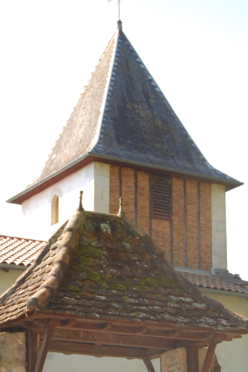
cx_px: 117
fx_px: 1004
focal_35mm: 97
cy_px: 273
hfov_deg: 14.1
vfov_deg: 20.9
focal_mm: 40
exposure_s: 1/250
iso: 220
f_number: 5.6
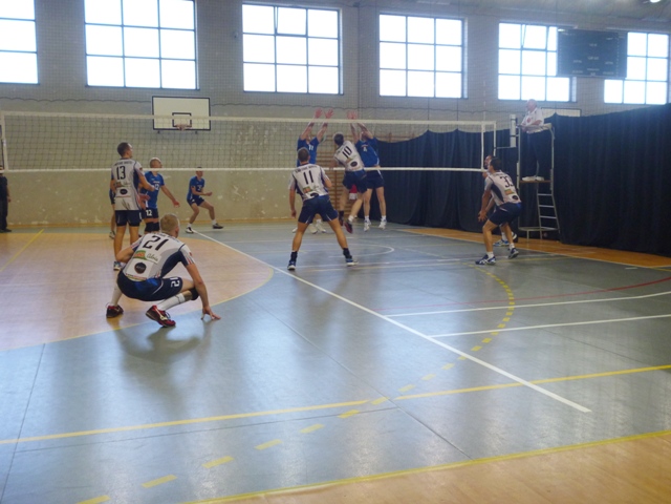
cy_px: 252
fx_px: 698
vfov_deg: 39.7
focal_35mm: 36
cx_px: 336
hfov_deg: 51.4
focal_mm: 6.4
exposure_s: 1/60
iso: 250
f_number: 3.5
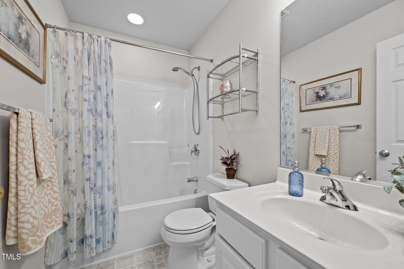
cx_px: 202
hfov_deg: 104.3
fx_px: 157
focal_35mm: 14
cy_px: 134
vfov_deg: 81.2
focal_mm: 14
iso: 200
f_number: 7.1
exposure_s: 1/2
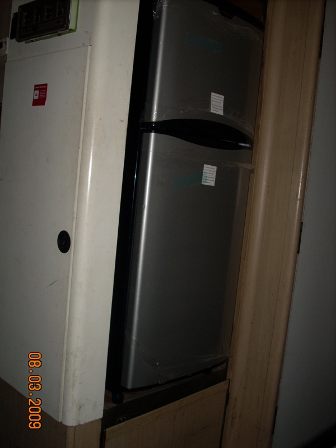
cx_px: 168
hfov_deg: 38.7
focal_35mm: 37
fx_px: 479
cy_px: 224
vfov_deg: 50.1
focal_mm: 6.2
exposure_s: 1/60
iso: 64
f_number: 2.8
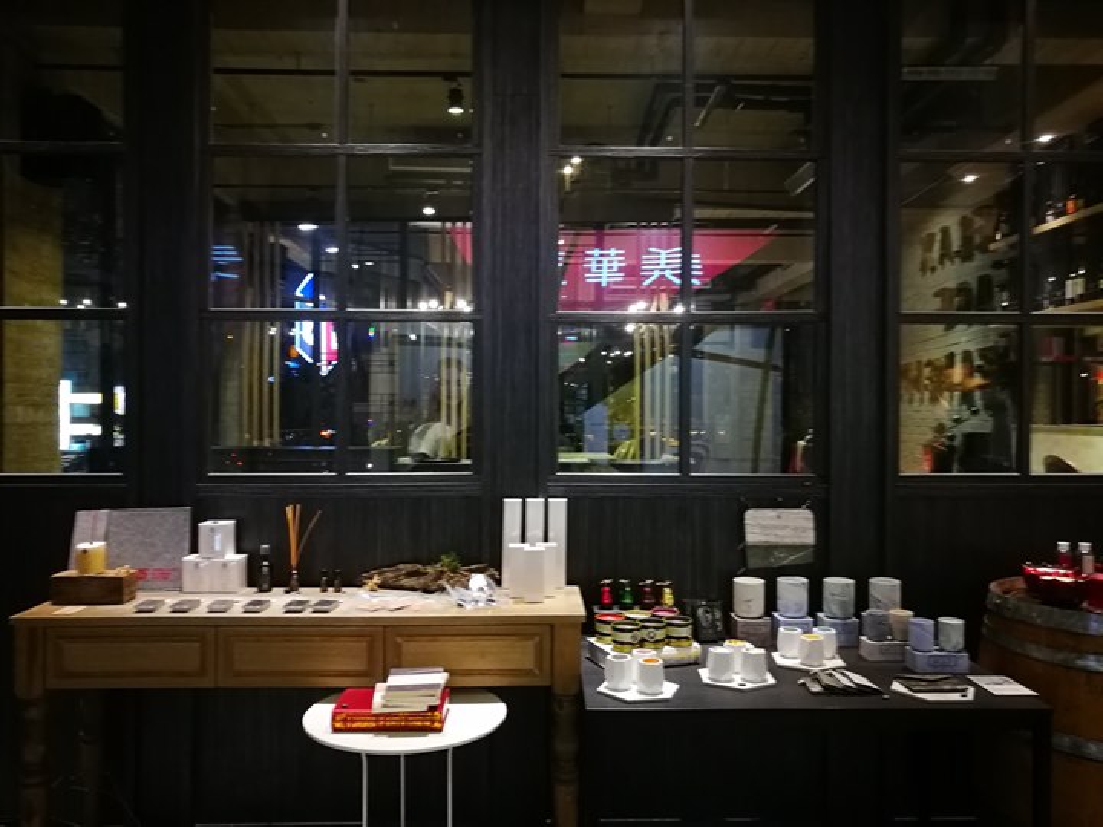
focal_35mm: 27
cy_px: 414
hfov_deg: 65.3
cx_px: 552
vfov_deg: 51.4
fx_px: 860
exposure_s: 1/20
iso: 500
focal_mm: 4.5
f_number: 2.2
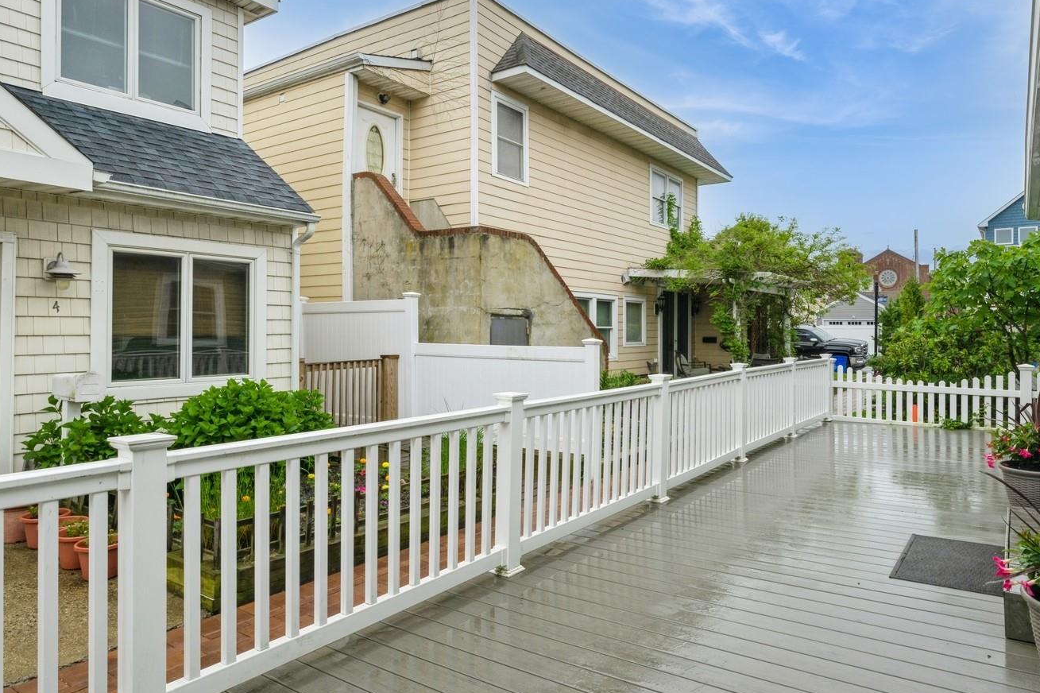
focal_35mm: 22
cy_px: 337
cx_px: 607
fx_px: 635
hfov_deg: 78.0
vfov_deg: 57.2
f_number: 11
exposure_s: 1/400
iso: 400
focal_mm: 18
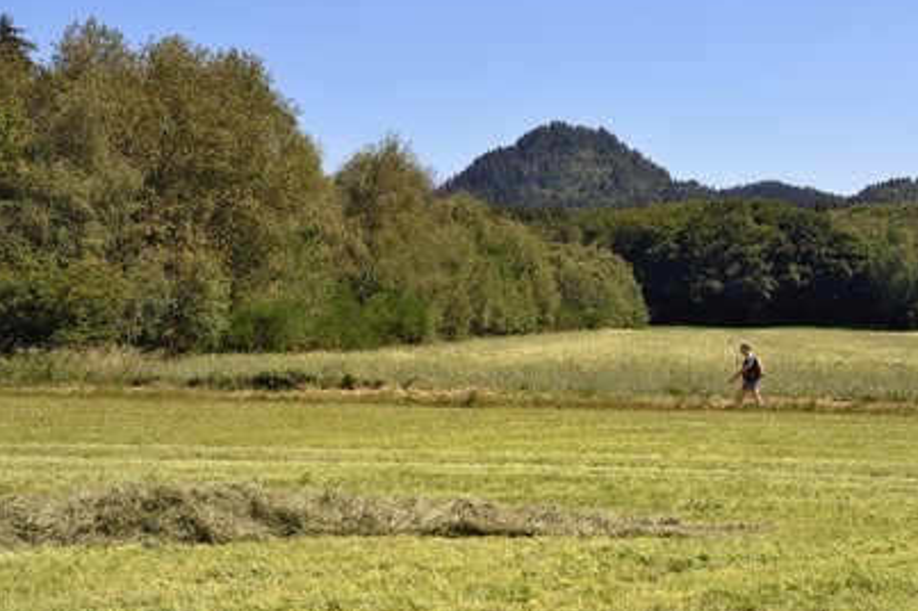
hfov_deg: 27.7
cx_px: 456
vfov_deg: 18.6
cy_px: 308
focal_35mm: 73
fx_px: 1860
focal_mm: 70
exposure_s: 1/250
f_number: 11
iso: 200
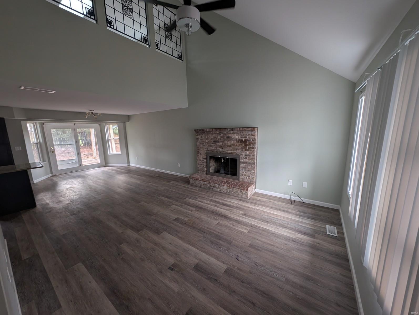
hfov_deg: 110.5
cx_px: 210
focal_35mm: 12
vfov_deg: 94.6
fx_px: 145
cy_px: 158
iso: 143
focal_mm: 2.23
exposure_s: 1/59
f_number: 1.95
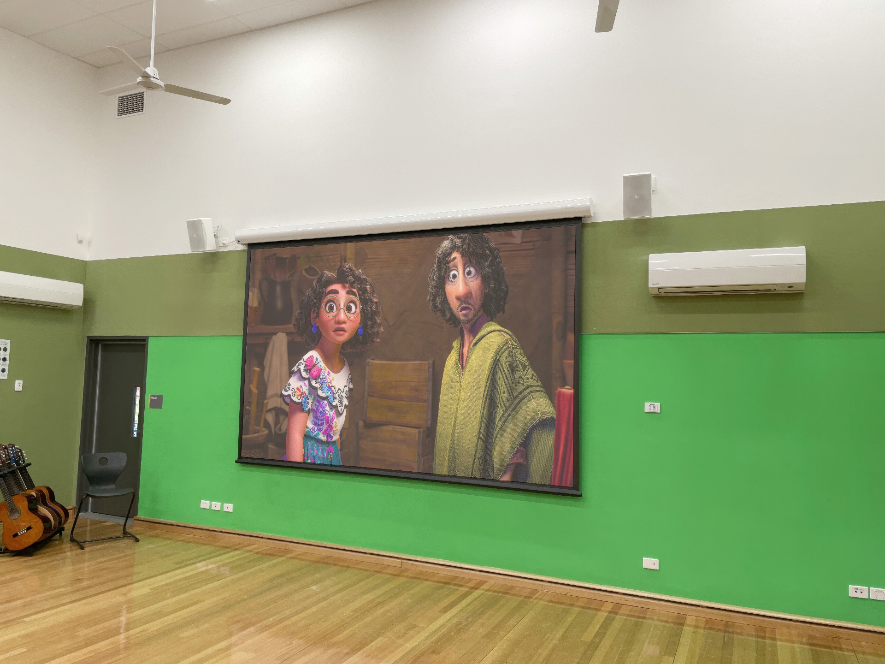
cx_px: 442
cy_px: 332
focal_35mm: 26
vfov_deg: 53.1
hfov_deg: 67.3
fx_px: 665
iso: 100
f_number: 1.6
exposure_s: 1/100
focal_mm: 4.2
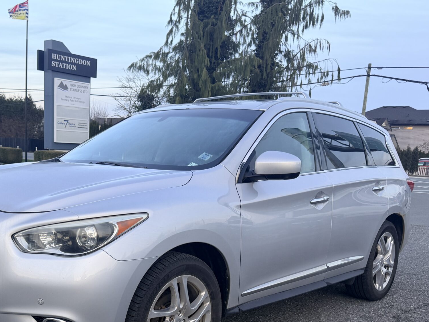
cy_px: 239
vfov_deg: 34.4
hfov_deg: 44.9
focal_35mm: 41
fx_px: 508
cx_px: 135
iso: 100
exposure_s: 1/121
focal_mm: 6.76
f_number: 1.78
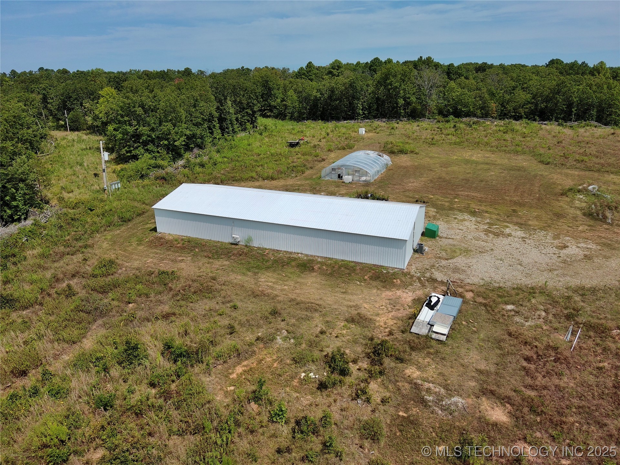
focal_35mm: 23
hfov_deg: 73.9
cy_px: 232
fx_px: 412
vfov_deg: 58.9
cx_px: 310
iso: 100
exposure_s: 1/7407
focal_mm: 6.67
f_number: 1.9
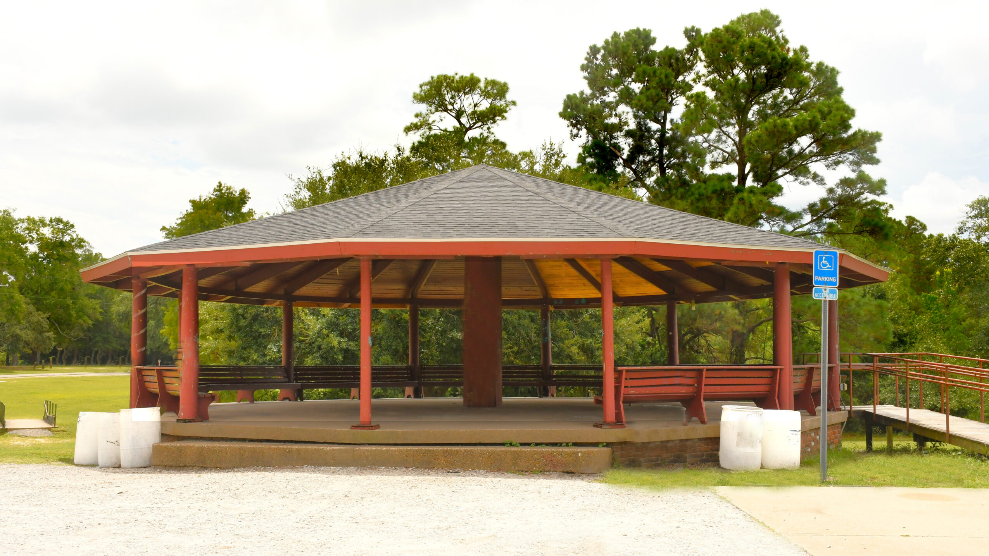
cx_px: 494
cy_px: 278
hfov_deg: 49.4
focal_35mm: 41
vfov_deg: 29.0
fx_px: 1075
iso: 500
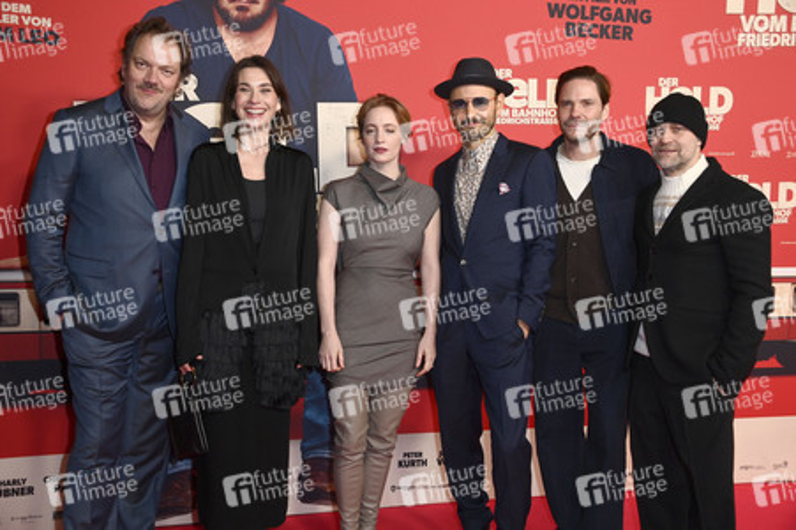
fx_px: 884
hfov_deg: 48.5
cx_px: 398
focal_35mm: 40
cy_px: 265
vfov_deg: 33.4
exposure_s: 1/250
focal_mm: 40
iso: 800
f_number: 5.6
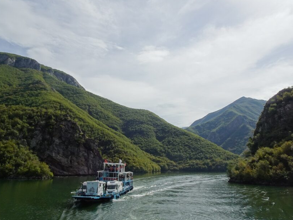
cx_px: 142
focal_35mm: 25
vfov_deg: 54.9
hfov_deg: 69.4
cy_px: 111
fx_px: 212
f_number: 6.3
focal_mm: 4.25
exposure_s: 1/400
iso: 80
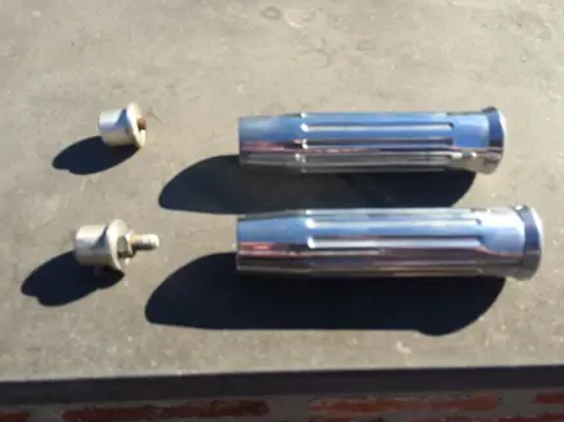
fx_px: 521
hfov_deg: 56.8
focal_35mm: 32
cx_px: 277
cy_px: 214
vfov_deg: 44.1
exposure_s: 1/855
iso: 32
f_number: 2.2
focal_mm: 4.15
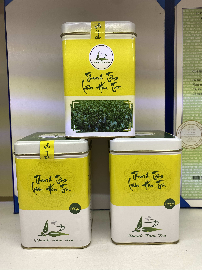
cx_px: 101
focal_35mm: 26
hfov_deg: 53.1
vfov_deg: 67.3
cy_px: 135
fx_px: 202
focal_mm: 4.25
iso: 32
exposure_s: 1/100
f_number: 1.8
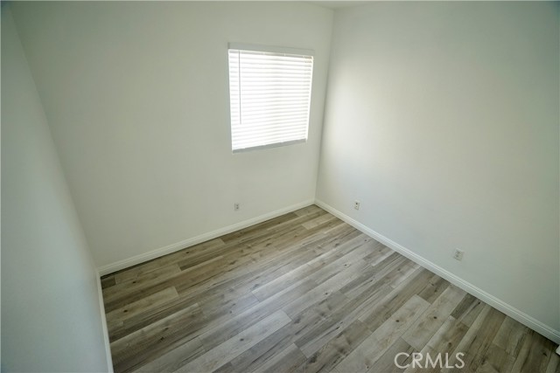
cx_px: 280
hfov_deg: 96.7
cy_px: 186
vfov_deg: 73.8
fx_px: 249
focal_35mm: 16
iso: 400
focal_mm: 16
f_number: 4
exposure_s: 1/60
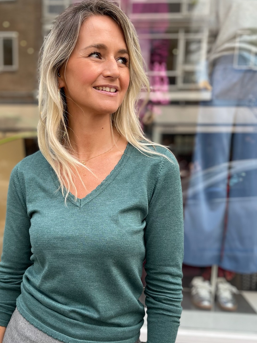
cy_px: 213
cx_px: 93
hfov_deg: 38.4
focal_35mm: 37
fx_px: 366
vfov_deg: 49.7
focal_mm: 5.1
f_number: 1.6
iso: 50
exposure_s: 1/488
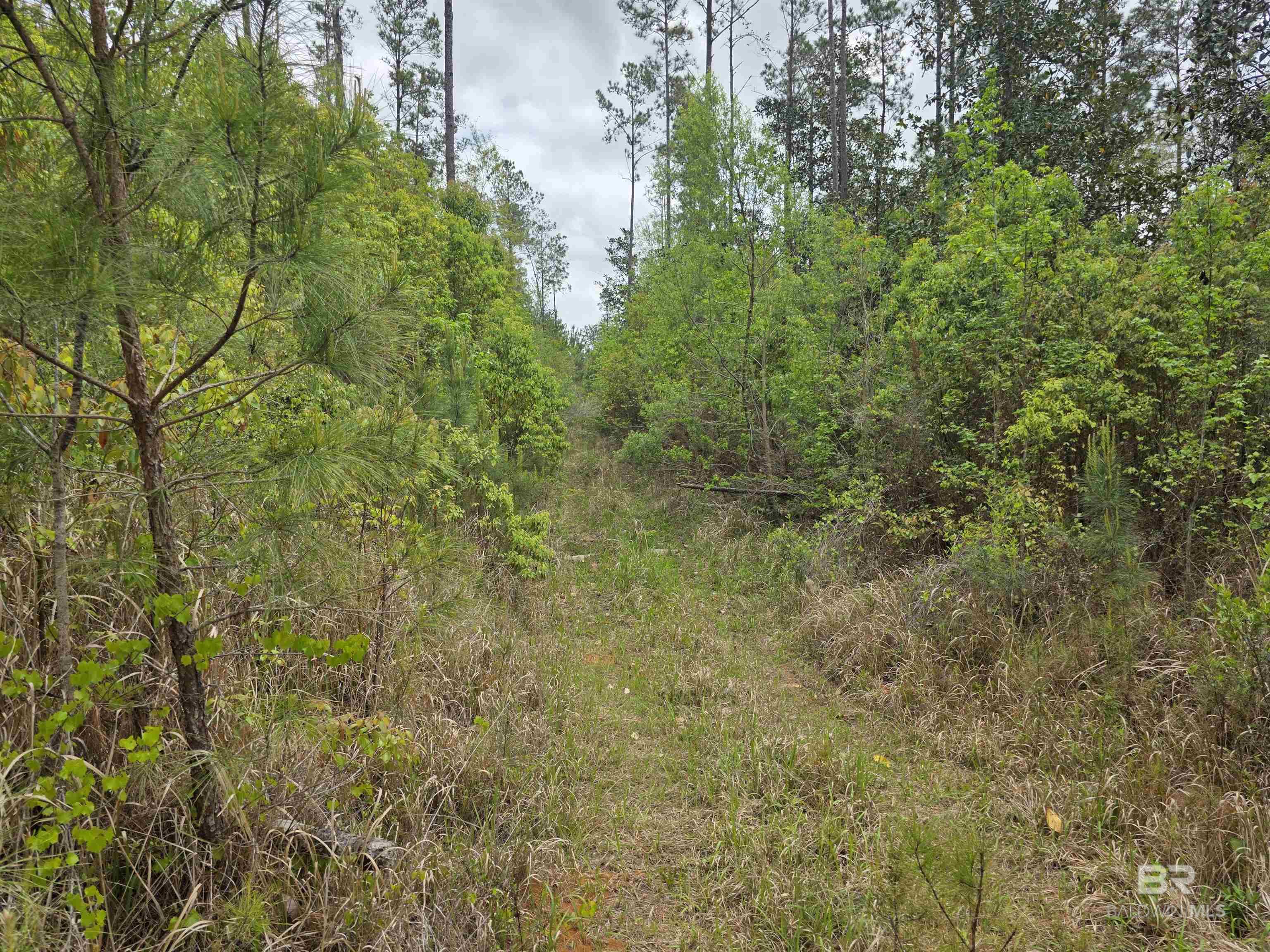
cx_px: 635
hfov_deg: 73.9
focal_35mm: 23
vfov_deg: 58.9
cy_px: 476
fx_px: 844
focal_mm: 6.3
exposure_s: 1/4237
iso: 80
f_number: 1.7
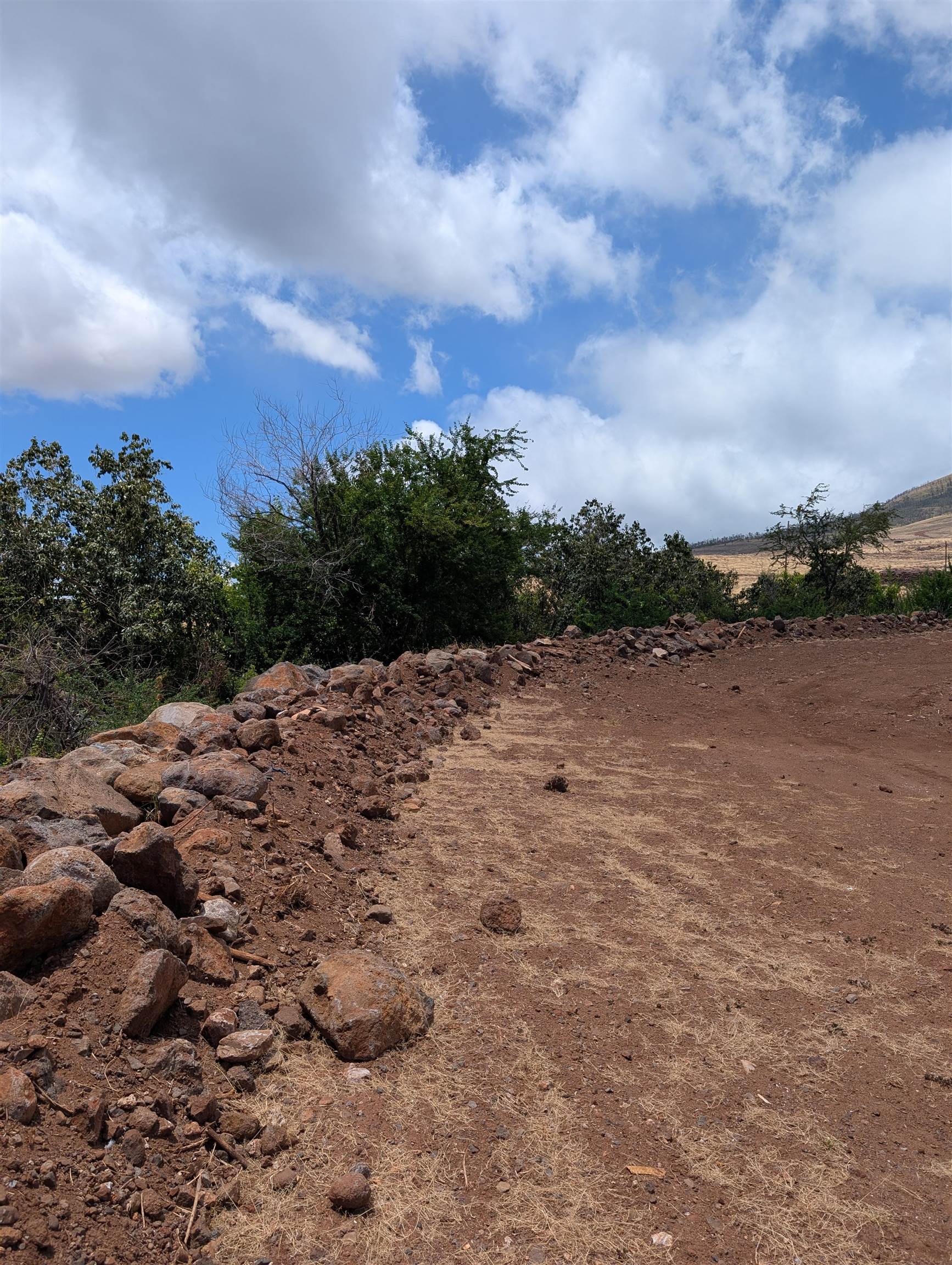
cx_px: 476
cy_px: 632
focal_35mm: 24
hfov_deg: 56.9
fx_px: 878
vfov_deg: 71.5
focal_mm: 6.9
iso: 21
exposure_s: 1/1637
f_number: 1.68
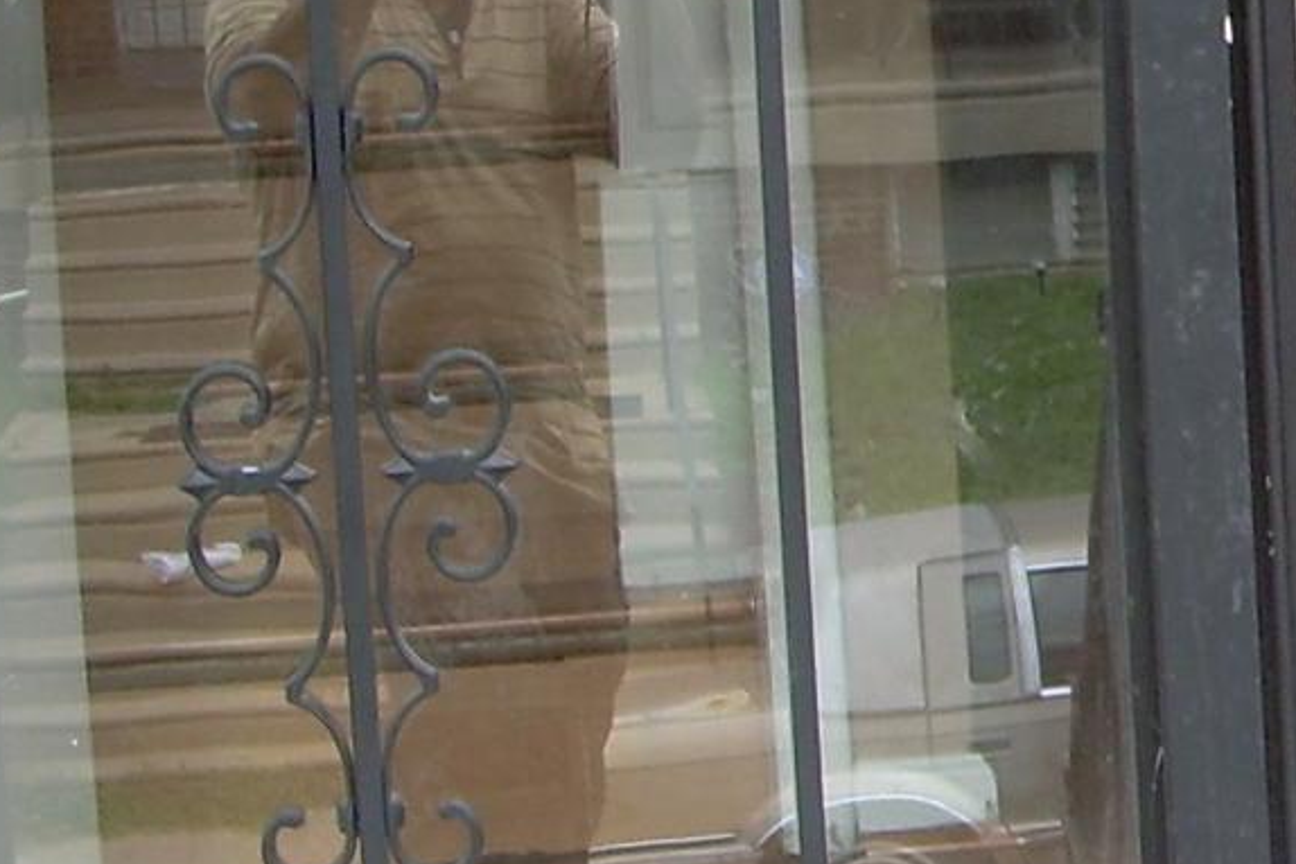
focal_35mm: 141
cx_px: 1702
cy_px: -192
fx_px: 5077
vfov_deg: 9.6
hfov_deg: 14.0
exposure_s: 1/55
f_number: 2.8
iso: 50
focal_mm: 6.3
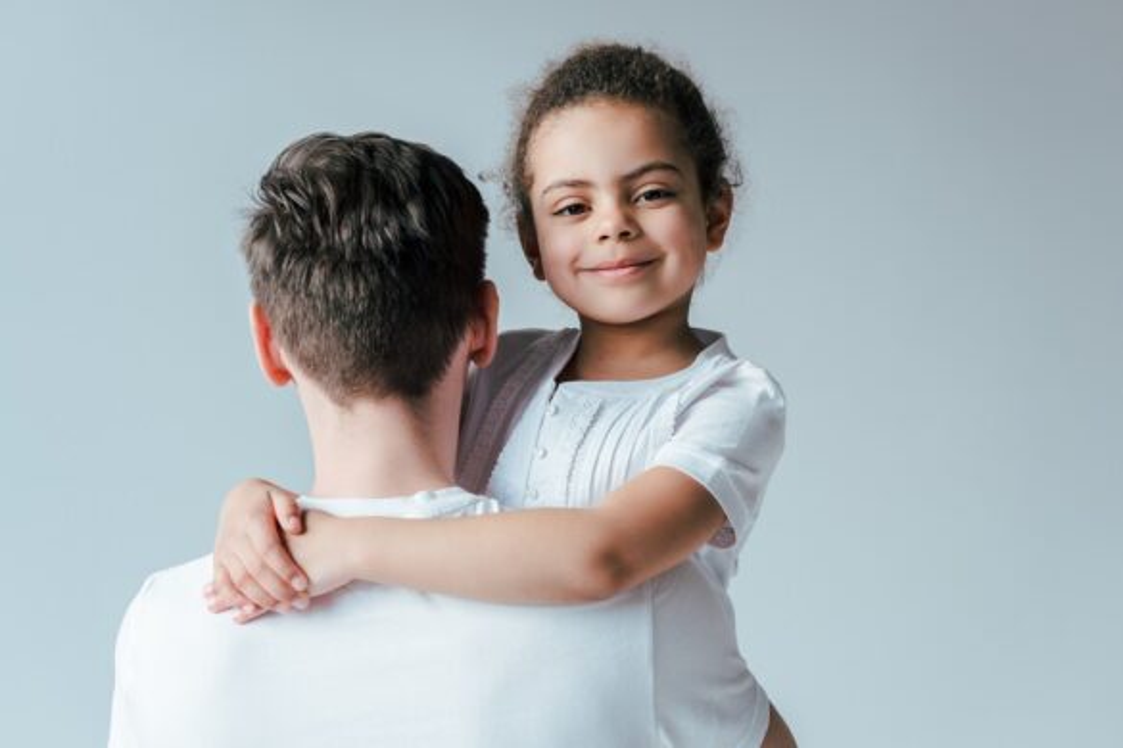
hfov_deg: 39.6
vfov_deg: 27.0
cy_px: 374
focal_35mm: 50
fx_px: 1560
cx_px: 562
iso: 250
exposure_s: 1/160
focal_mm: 50
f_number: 4
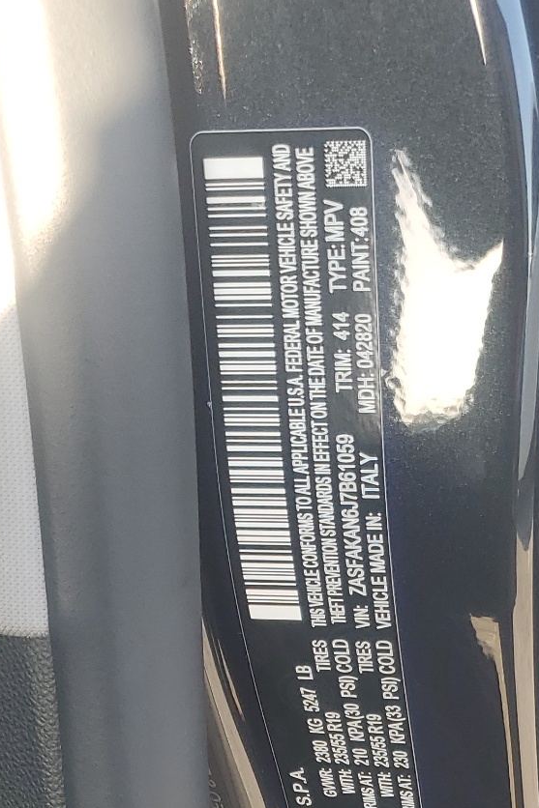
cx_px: 347
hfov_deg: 19.7
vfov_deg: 26.1
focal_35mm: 69
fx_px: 1550
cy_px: 967
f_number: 1.5
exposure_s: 1/189
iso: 50
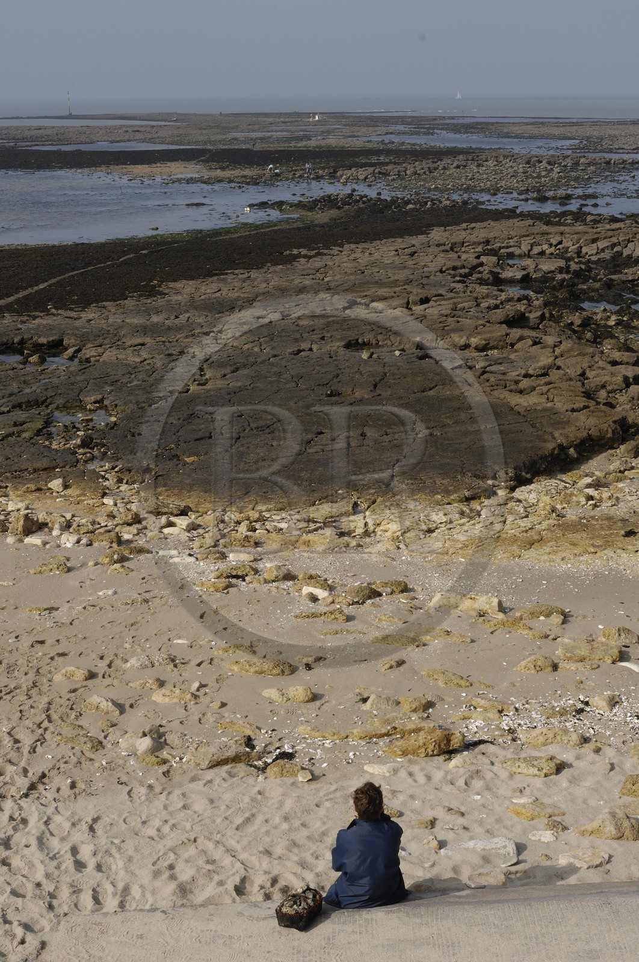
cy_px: 481
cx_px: 320
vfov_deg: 41.2
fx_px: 1282
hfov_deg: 28.0
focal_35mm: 48
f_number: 11
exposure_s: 1/160
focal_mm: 32
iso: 100
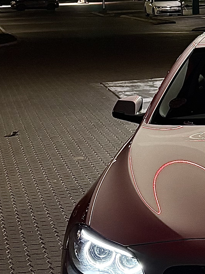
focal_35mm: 104
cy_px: 51
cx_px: 270
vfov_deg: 18.7
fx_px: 821
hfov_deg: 13.7
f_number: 1.6
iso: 320
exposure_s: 1/50
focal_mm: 5.96
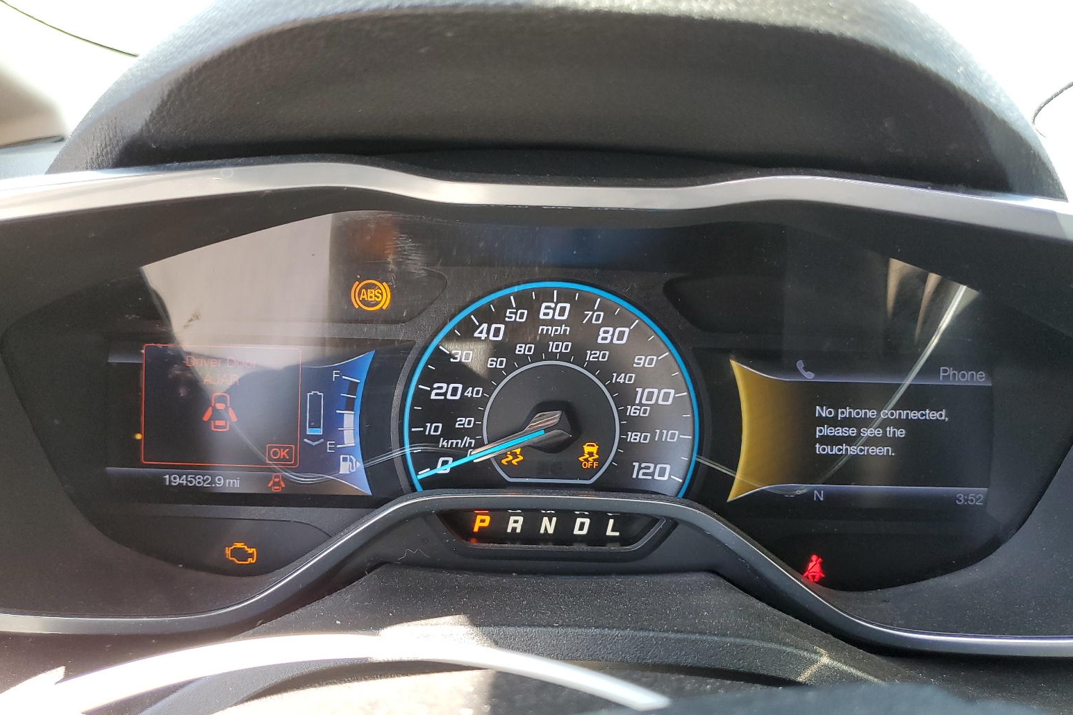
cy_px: 380
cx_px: 542
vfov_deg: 46.4
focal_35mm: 28
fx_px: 834
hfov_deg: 65.5
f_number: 1.5
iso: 80
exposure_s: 1/120
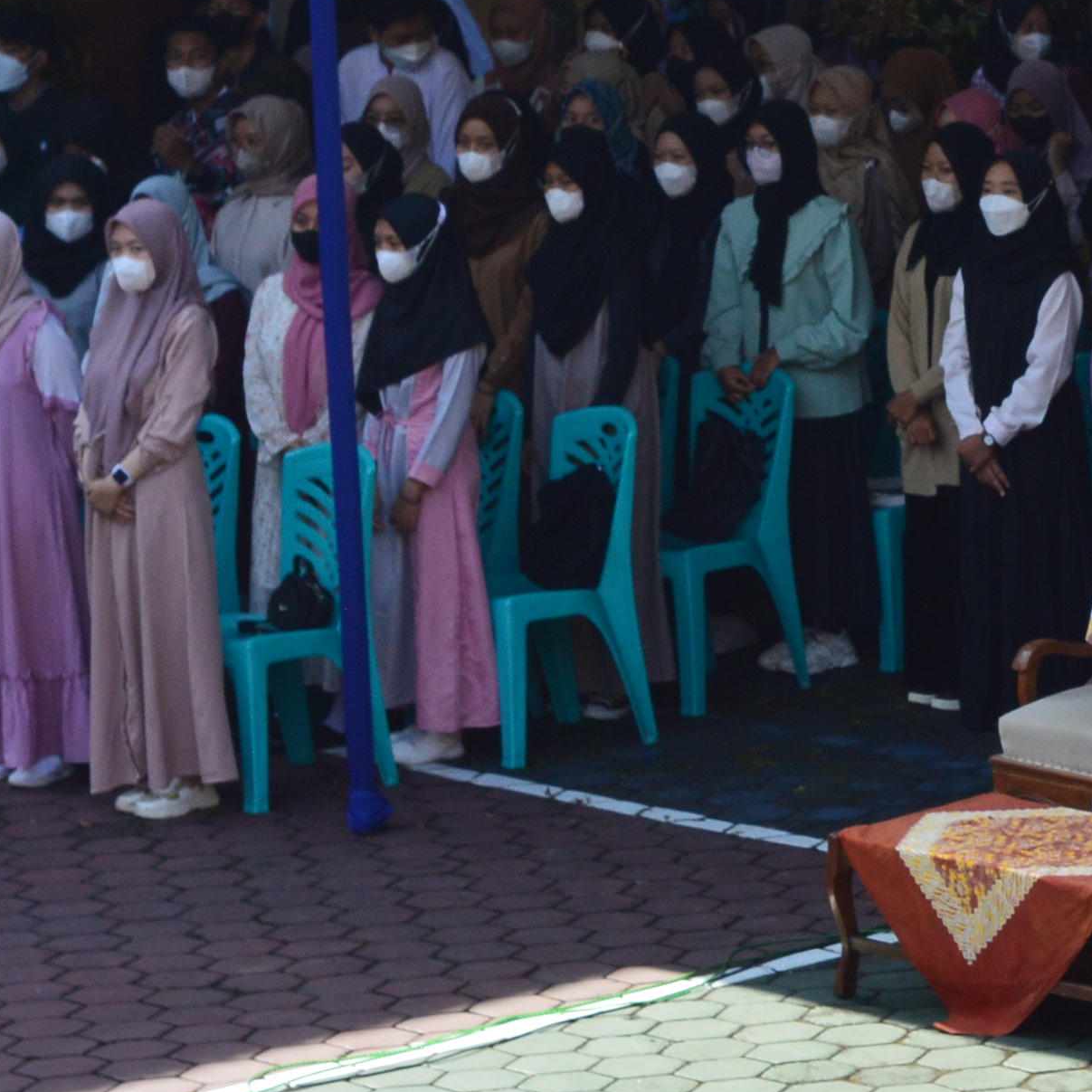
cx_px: 1760
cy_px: 418
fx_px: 8494
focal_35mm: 238
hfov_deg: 7.2
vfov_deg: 7.4
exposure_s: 1/250
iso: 400
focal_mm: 50
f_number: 10
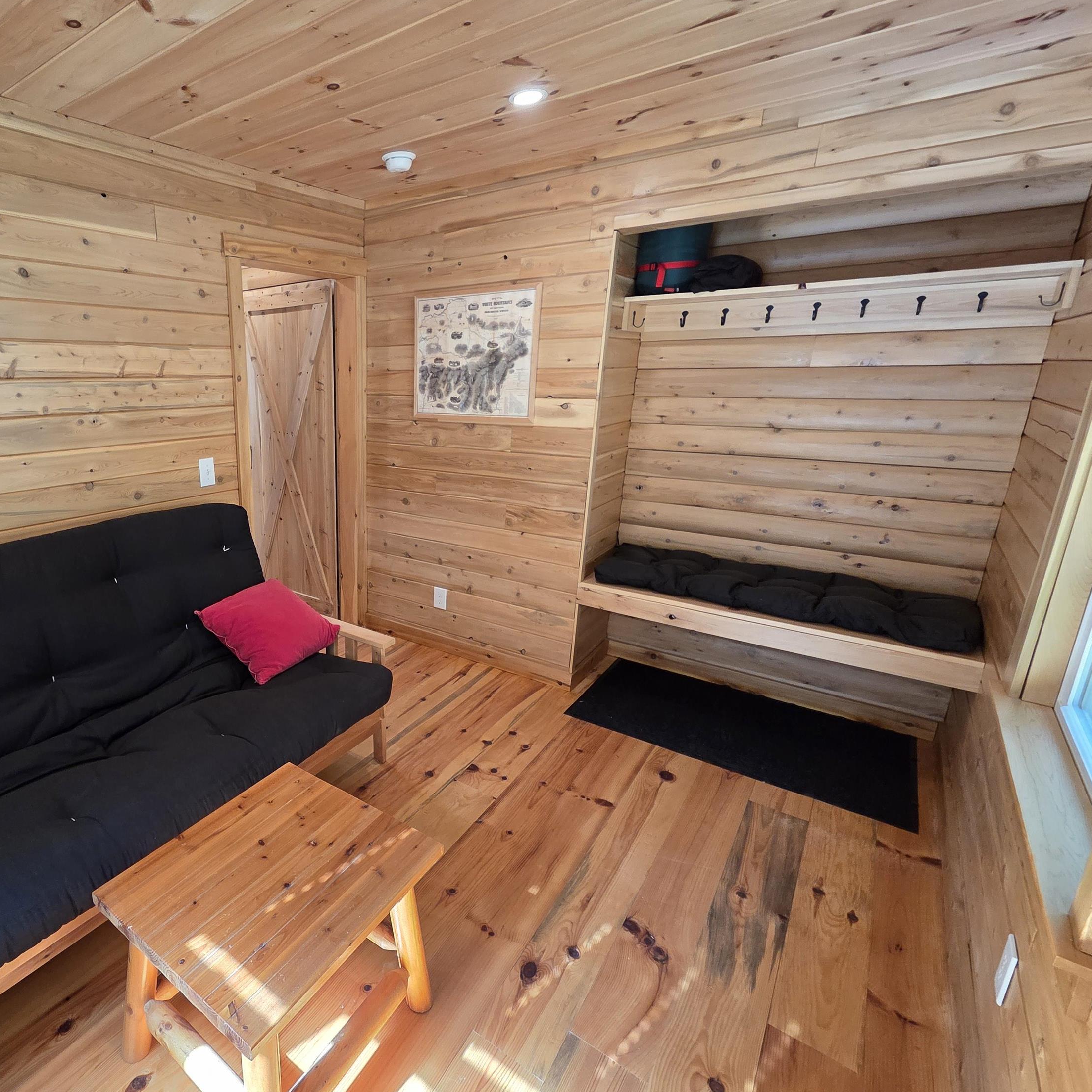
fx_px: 571
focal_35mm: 16
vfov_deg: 87.4
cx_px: 339
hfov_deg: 83.5
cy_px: 541
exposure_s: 1/120
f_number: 2.2
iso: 320
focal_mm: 2.2
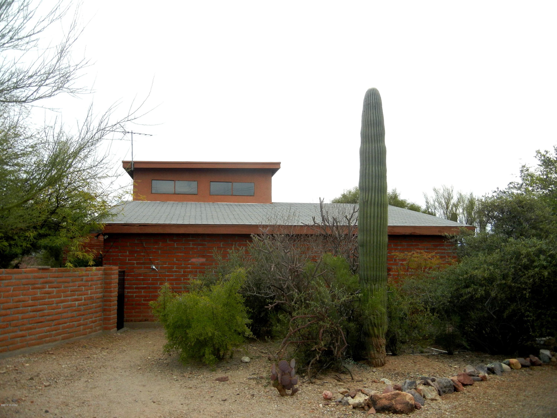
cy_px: 209
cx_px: 278
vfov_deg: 46.8
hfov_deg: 60.0
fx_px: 483
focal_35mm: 30
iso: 230
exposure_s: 1/362
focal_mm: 5.4
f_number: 7
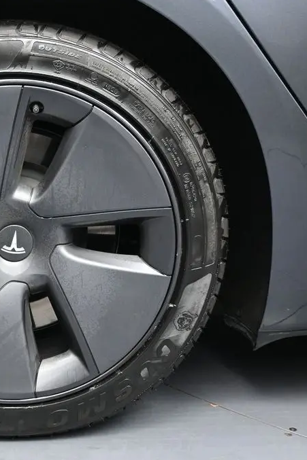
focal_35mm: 57
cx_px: 12
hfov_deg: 23.0
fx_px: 726
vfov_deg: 35.2
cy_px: 229
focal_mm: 25
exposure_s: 1/125
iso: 1400
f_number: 4.2
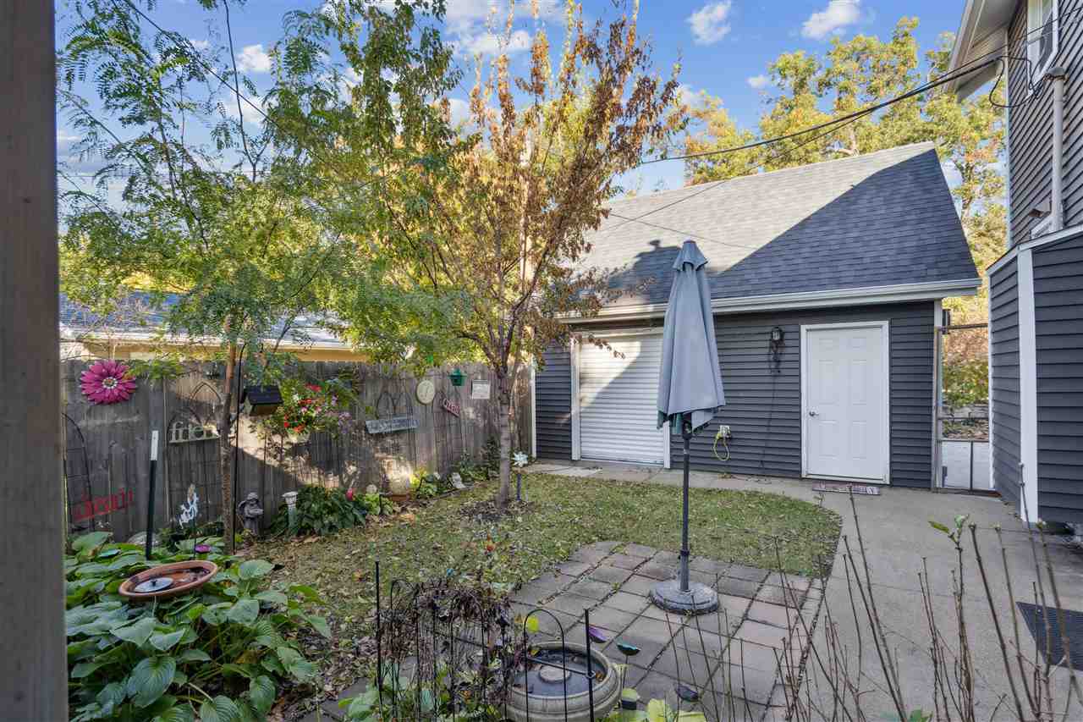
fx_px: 511
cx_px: 542
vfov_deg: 70.4
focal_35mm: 17
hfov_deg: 93.3
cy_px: 361
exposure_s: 1/80
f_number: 9
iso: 400
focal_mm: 17
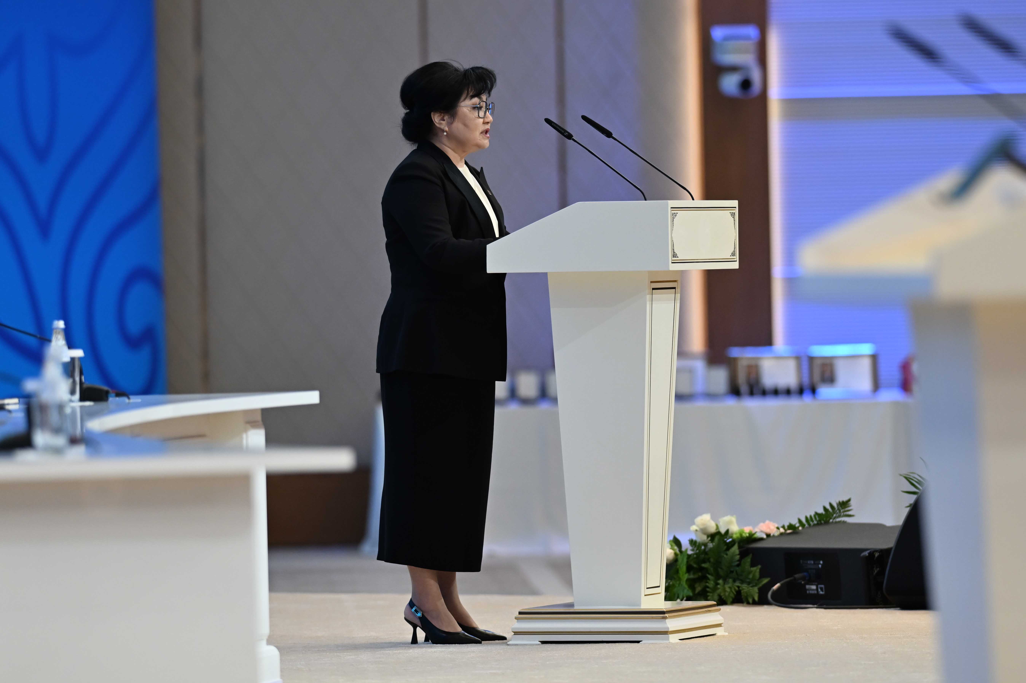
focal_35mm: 345
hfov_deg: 6.0
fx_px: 9829
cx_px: 513
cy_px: 342
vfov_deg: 4.0
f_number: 2.8
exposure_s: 1/320
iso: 1000
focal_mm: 230
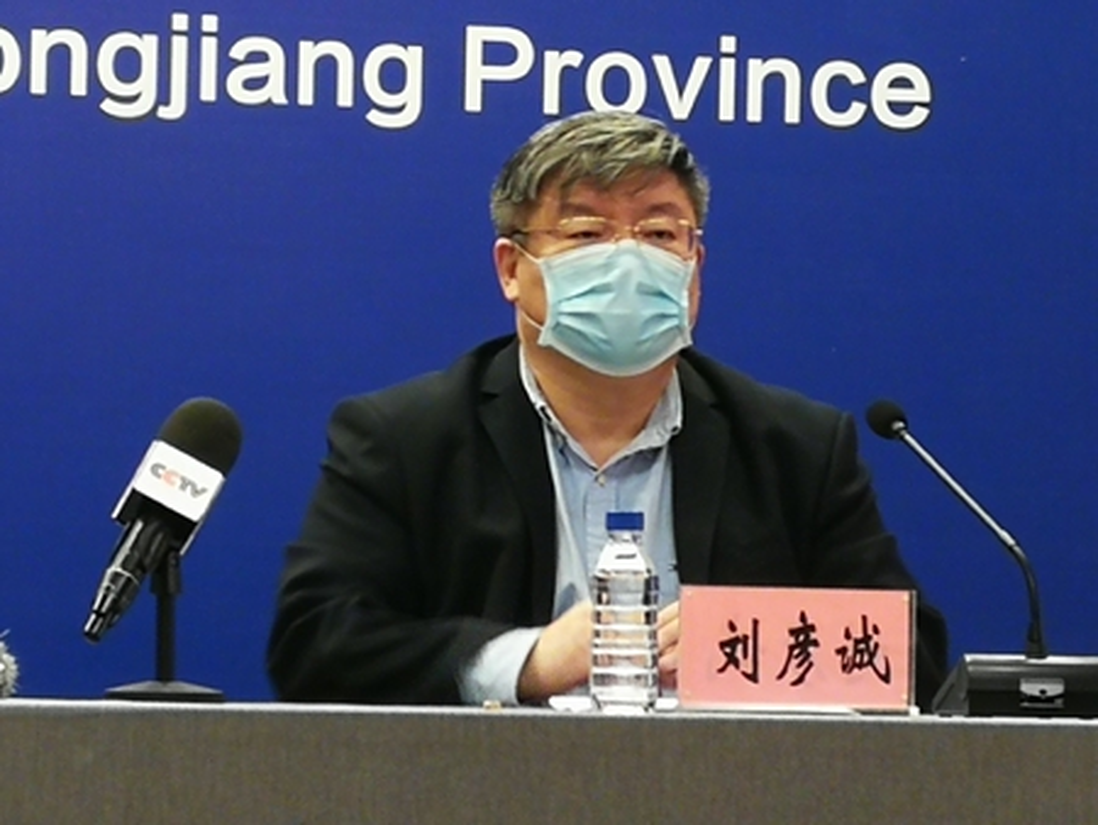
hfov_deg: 12.0
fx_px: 5205
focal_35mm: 164
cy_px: 412
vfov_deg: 9.1
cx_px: 549
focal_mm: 3.95
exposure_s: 1/33.3
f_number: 2.2
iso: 160
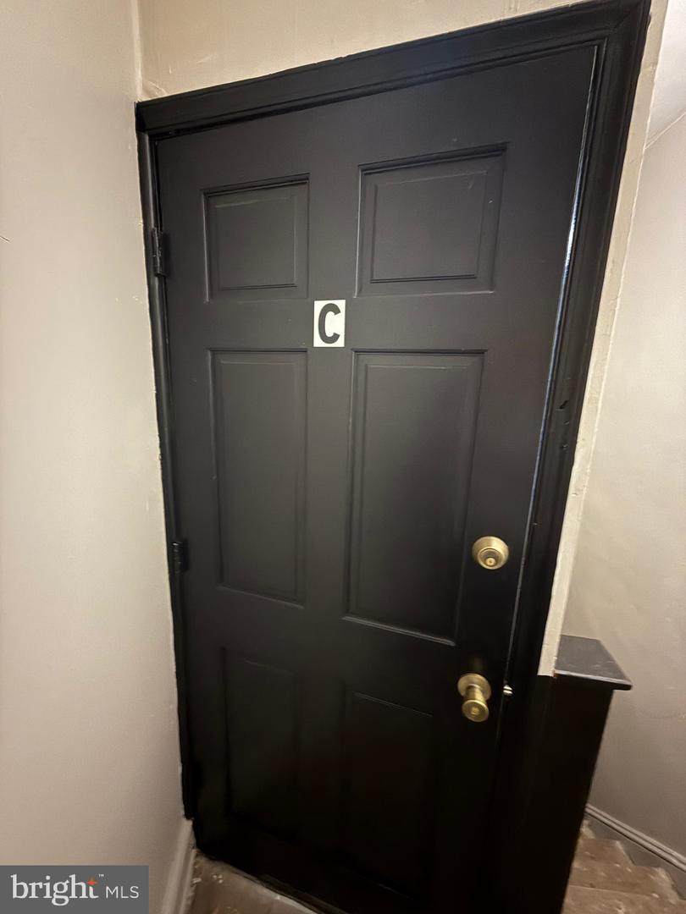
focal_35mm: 14
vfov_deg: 102.1
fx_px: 370
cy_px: 457
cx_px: 343
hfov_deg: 85.7
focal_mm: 2.22
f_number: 2.2
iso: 500
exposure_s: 1/9
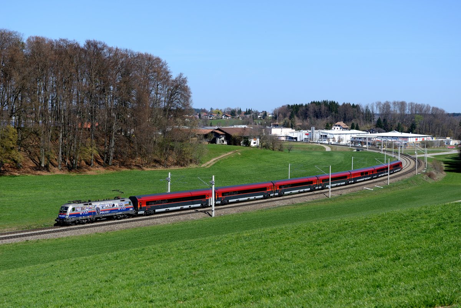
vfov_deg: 19.5
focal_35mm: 70
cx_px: 230
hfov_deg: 28.8
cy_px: 154
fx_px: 896
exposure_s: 1/1600
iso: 200
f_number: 6.3
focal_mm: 70
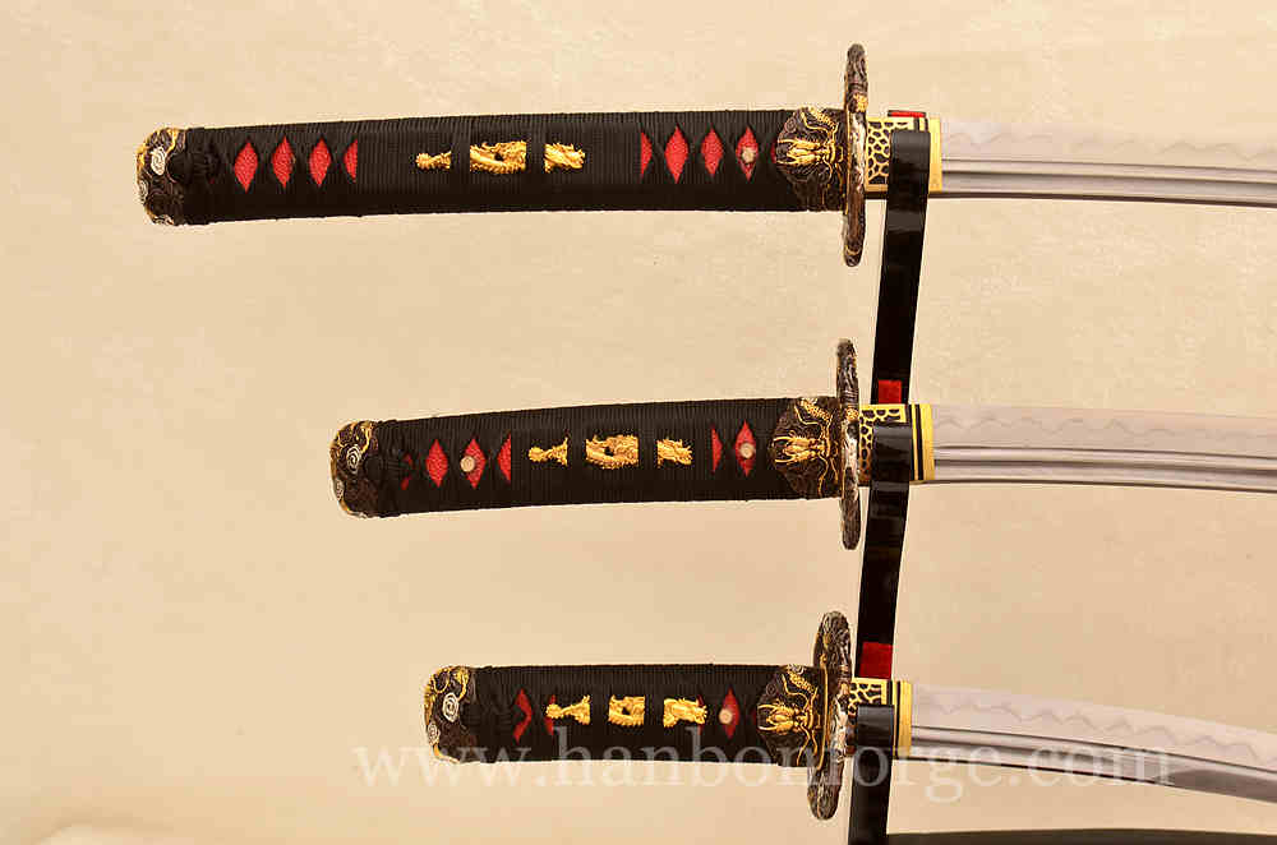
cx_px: 638
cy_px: 422
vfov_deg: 21.5
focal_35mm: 63
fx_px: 2230
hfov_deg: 32.0
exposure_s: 1/80
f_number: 10
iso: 200
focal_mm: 42
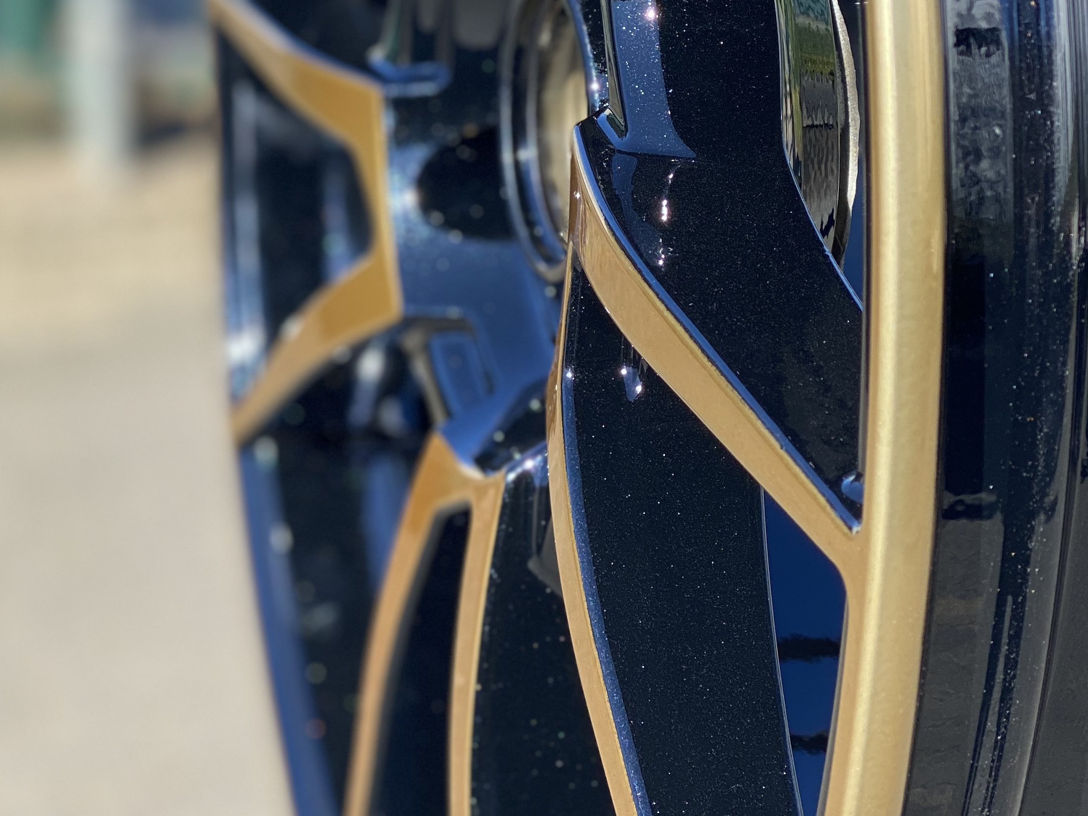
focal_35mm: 96
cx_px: 428
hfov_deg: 20.4
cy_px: 198
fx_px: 3017
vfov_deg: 15.3
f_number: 2
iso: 20
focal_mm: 6
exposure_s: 1/494
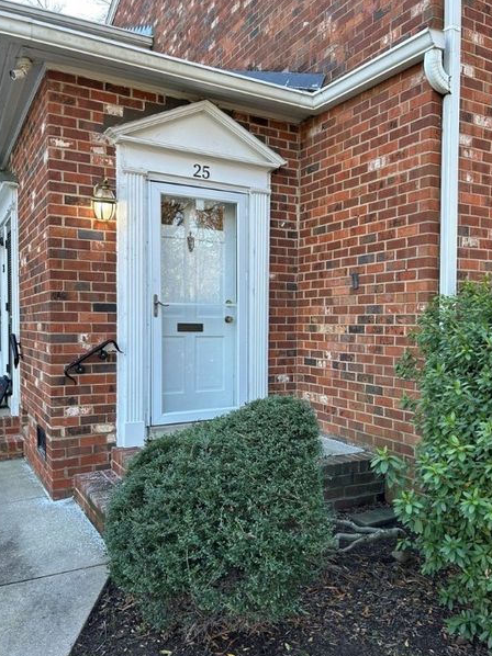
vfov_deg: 61.6
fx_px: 550
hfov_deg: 48.2
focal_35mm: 29
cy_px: 344
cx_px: 250
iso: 40
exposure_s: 1/190
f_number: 1.5
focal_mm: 5.7
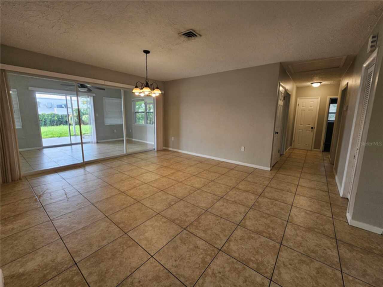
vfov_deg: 89.9
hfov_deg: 106.2
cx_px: 192
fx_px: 144
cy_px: 144
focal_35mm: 13
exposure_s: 1/60
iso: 80
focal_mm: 2.2
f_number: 2.2
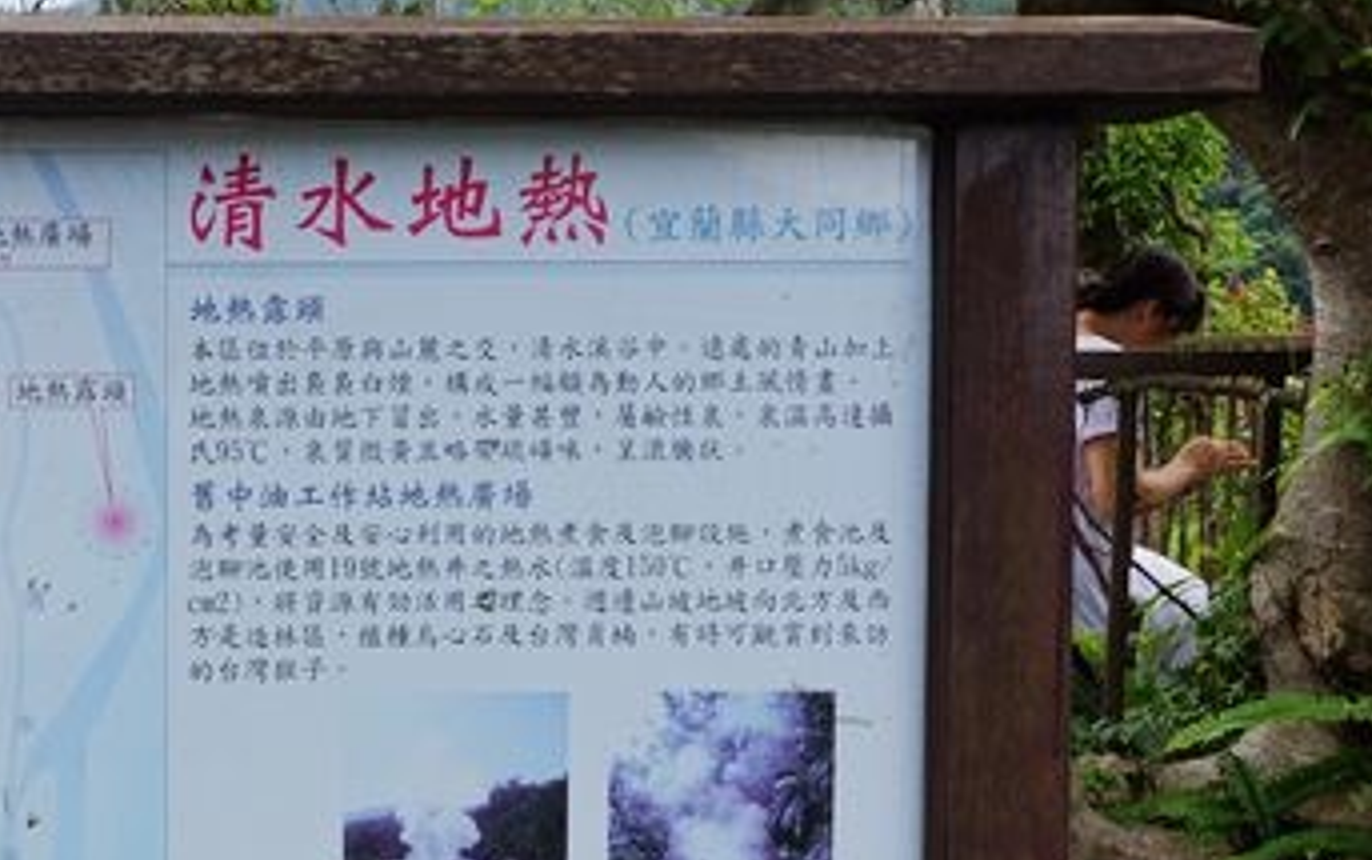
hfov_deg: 35.4
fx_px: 2021
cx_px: 144
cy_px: 526
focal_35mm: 54
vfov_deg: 24.0
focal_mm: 10.42
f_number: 5.6
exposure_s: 1/160
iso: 125
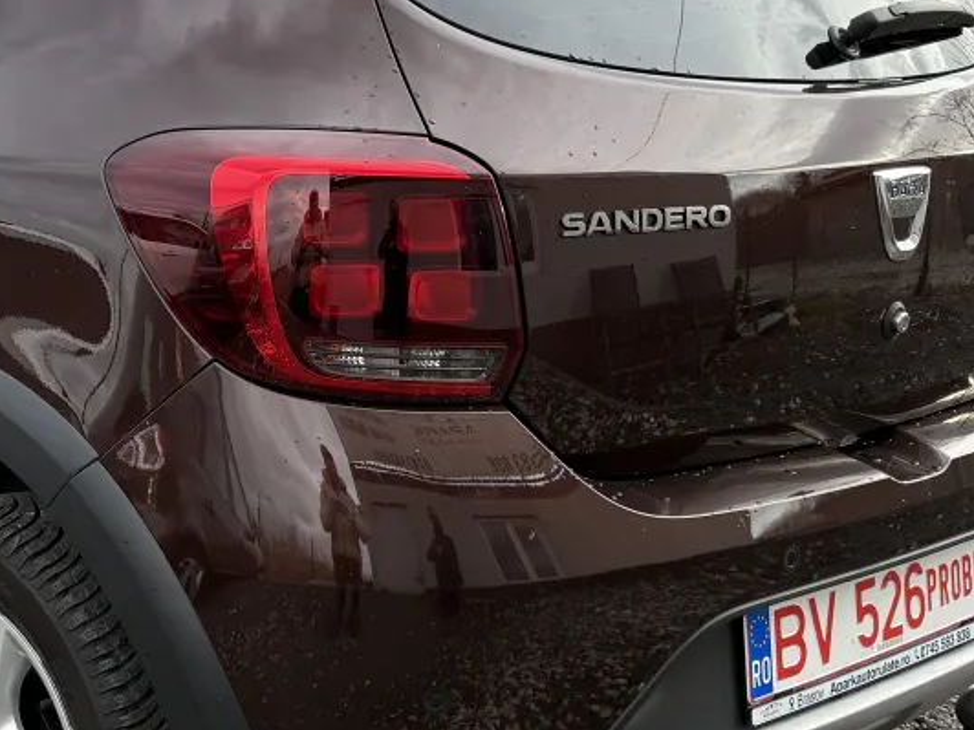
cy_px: 403
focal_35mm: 65
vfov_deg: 22.6
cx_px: 99
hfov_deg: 28.7
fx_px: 1829
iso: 100
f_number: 1.78
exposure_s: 1/412
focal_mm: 6.76
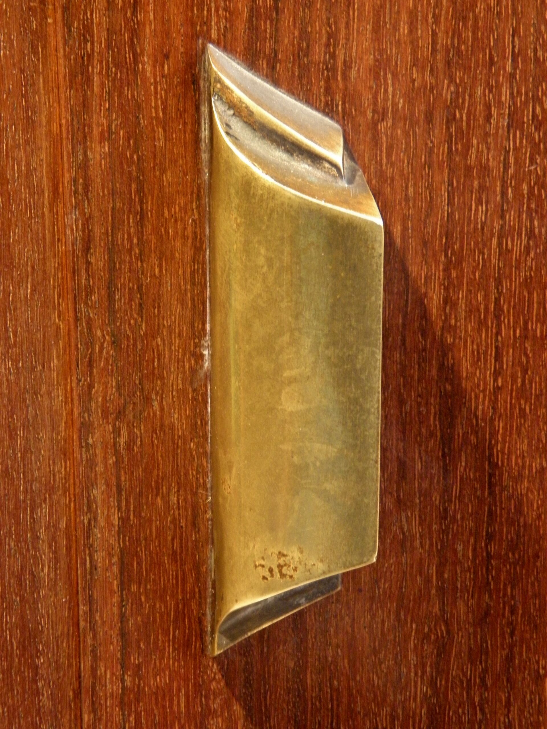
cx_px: 274
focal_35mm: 80
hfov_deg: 18.4
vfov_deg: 24.4
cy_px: 364
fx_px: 1686
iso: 400
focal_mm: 14.3
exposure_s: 1/2.5
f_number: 4.4
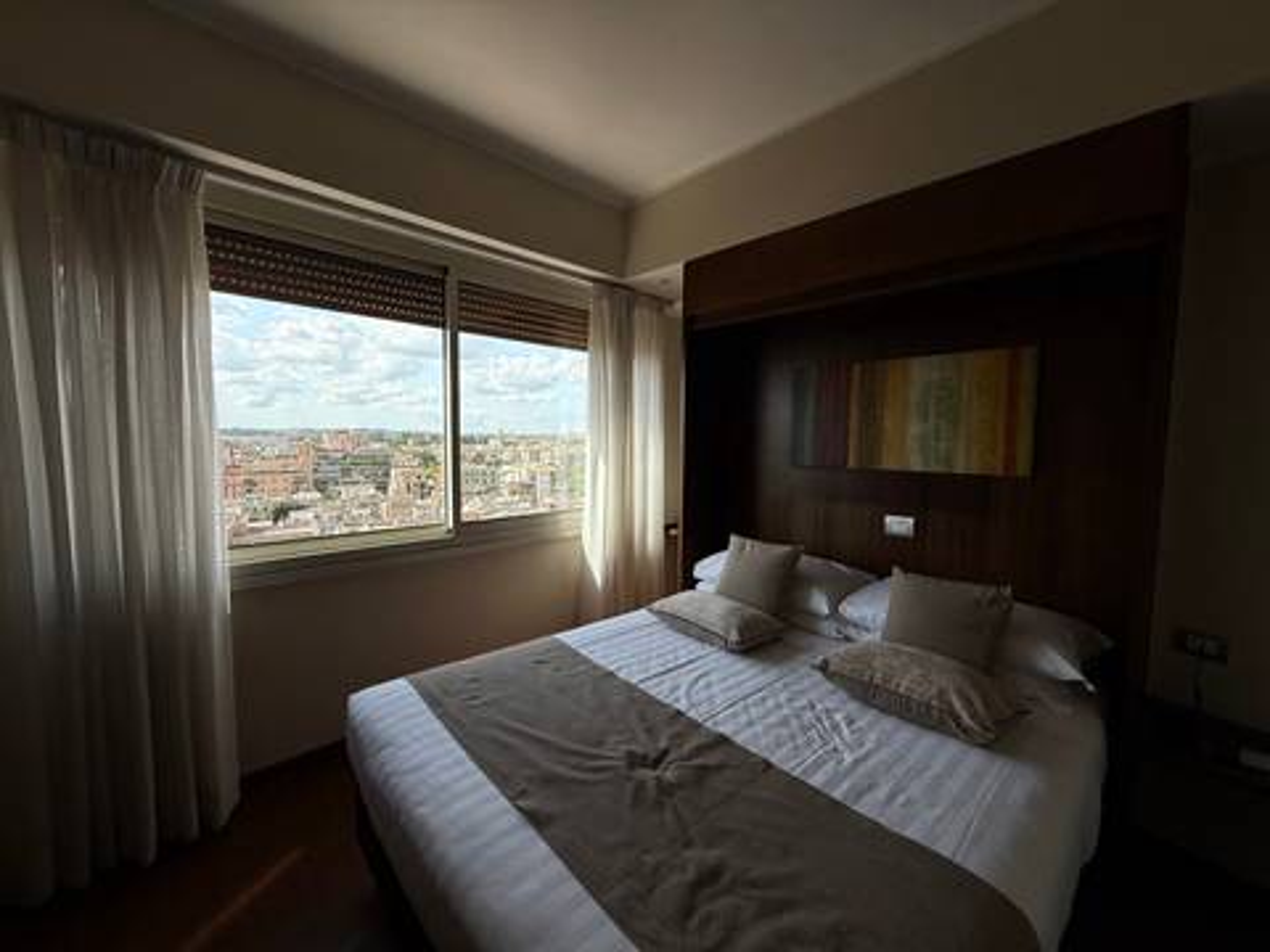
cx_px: 635
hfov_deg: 102.1
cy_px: 476
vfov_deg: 85.7
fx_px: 514
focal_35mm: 14
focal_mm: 2.22
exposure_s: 1/928
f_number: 2.2
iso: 50
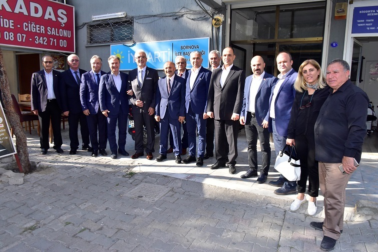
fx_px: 283
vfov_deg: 47.9
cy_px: 126
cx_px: 189
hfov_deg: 67.4
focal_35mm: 27
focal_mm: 27
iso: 2500
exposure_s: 1/250
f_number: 20
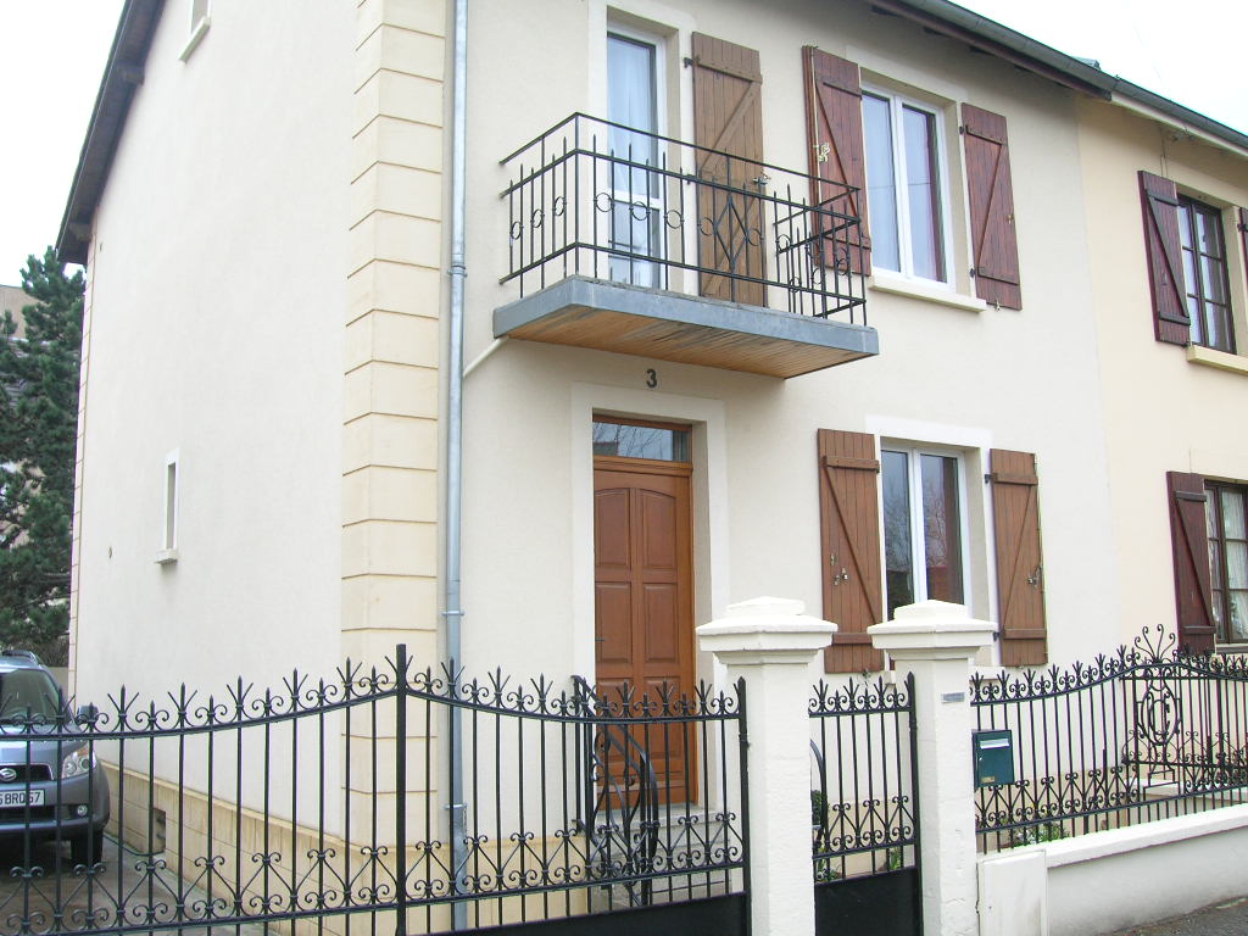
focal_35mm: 34
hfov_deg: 54.0
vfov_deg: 41.8
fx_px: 1226
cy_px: 468
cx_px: 624
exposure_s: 1/26.1
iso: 50
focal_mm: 5.7
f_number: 4.9
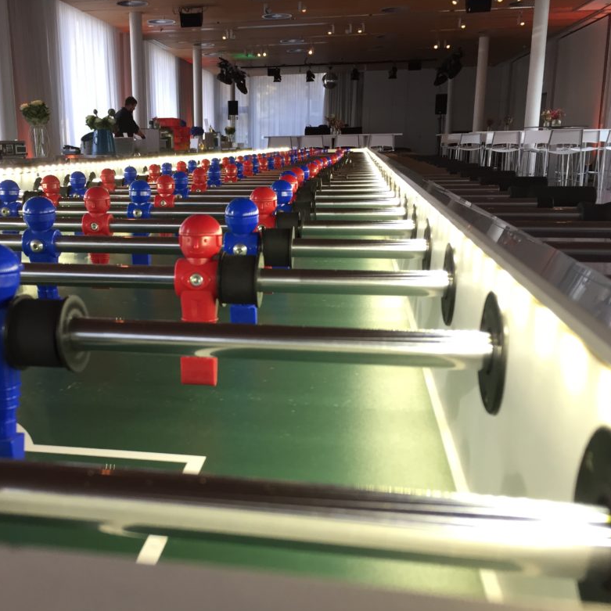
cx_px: 214
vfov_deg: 47.2
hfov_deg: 46.6
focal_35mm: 35
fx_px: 699
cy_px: 307
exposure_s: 1/33
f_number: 2.2
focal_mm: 4.15
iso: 40
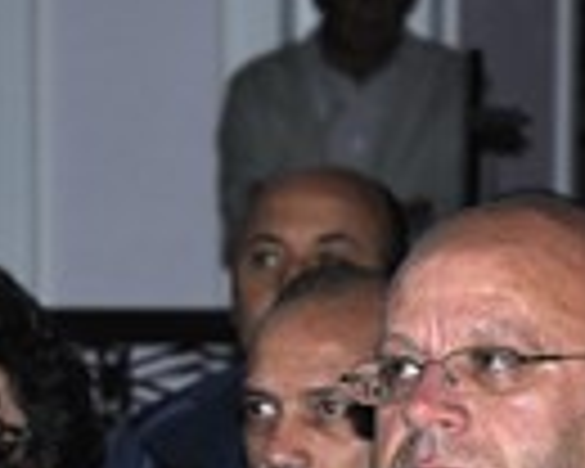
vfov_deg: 4.1
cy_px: 580
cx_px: -68
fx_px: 6562
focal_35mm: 379
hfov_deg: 5.1
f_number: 4.5
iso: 200
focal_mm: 70
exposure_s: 1/250
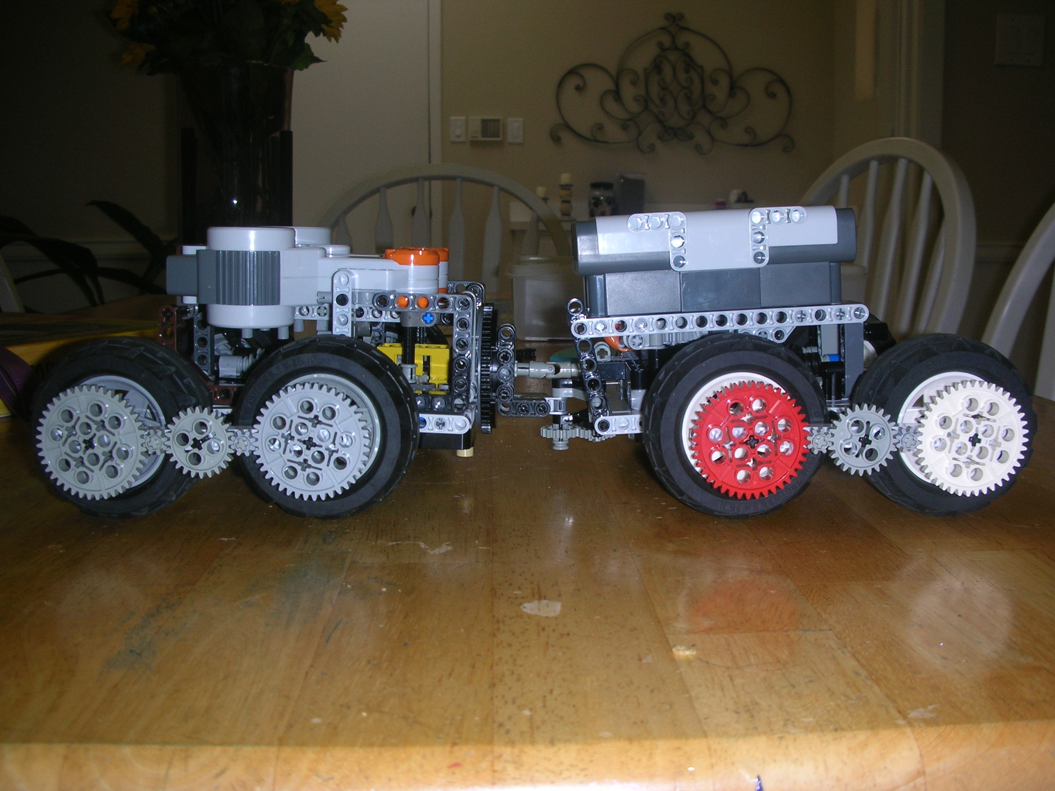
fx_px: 1067
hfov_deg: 52.6
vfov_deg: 40.7
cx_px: 528
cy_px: 396
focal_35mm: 35
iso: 50
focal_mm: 5.8
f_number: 3
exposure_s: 1/60.1
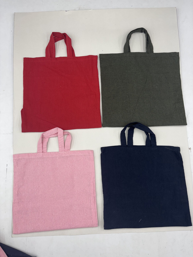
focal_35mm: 26
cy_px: 128
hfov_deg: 53.1
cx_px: 96
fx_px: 193
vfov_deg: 67.3
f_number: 1.6
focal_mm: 5.96
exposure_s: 1/100
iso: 64
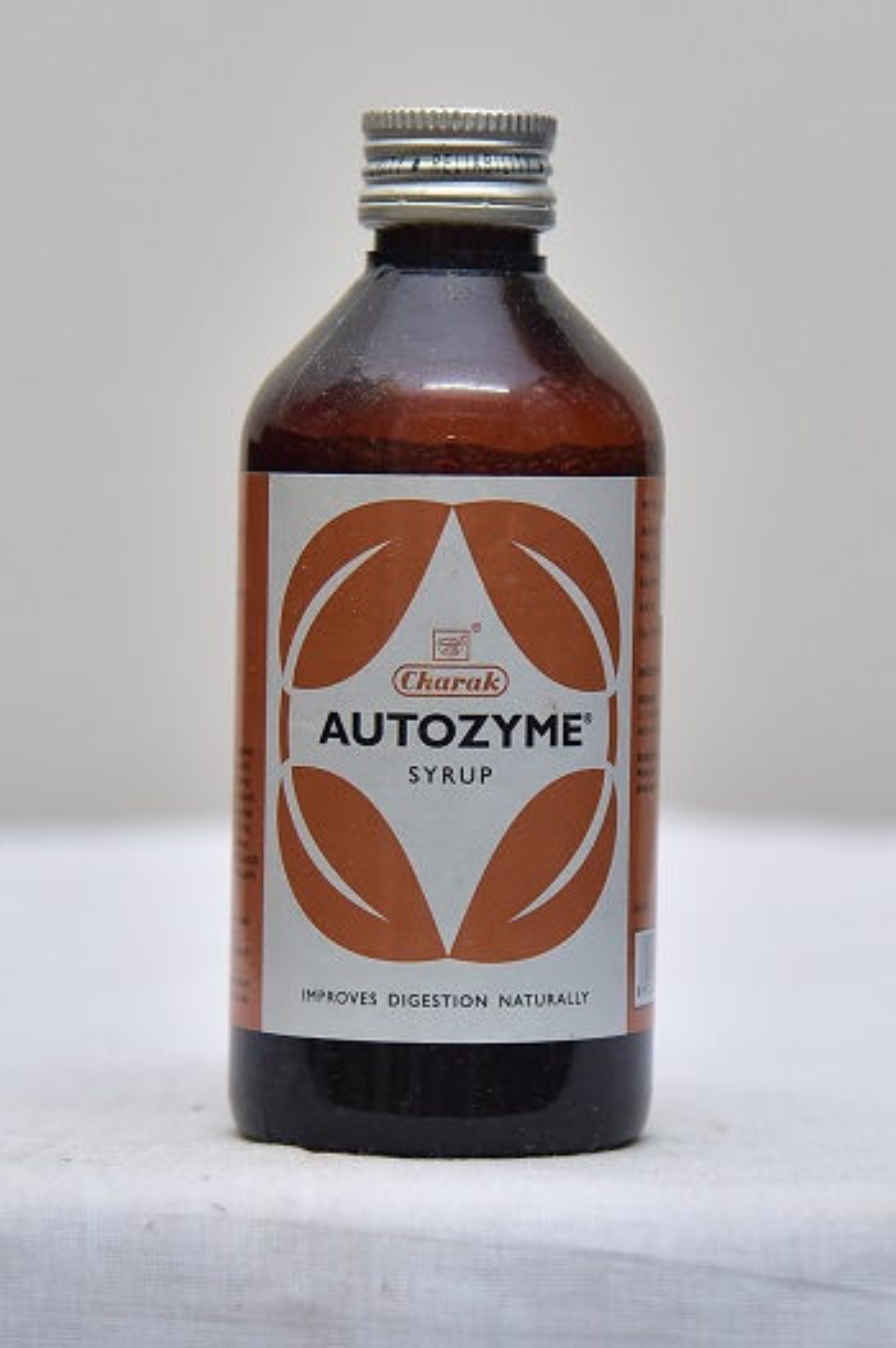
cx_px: 448
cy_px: 674
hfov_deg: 14.4
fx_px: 3551
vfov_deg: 21.5
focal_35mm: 95
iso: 1600
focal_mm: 95
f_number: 4
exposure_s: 1/125
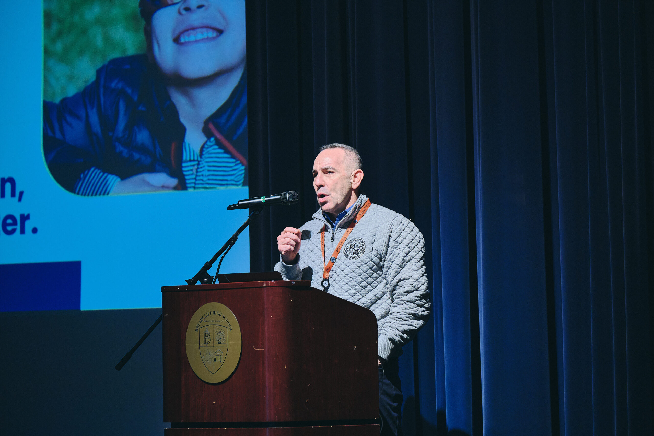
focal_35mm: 153
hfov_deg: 13.4
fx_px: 2779
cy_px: 218
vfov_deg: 9.0
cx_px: 327
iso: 2500
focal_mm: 102.2
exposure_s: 1/200
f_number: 2.8
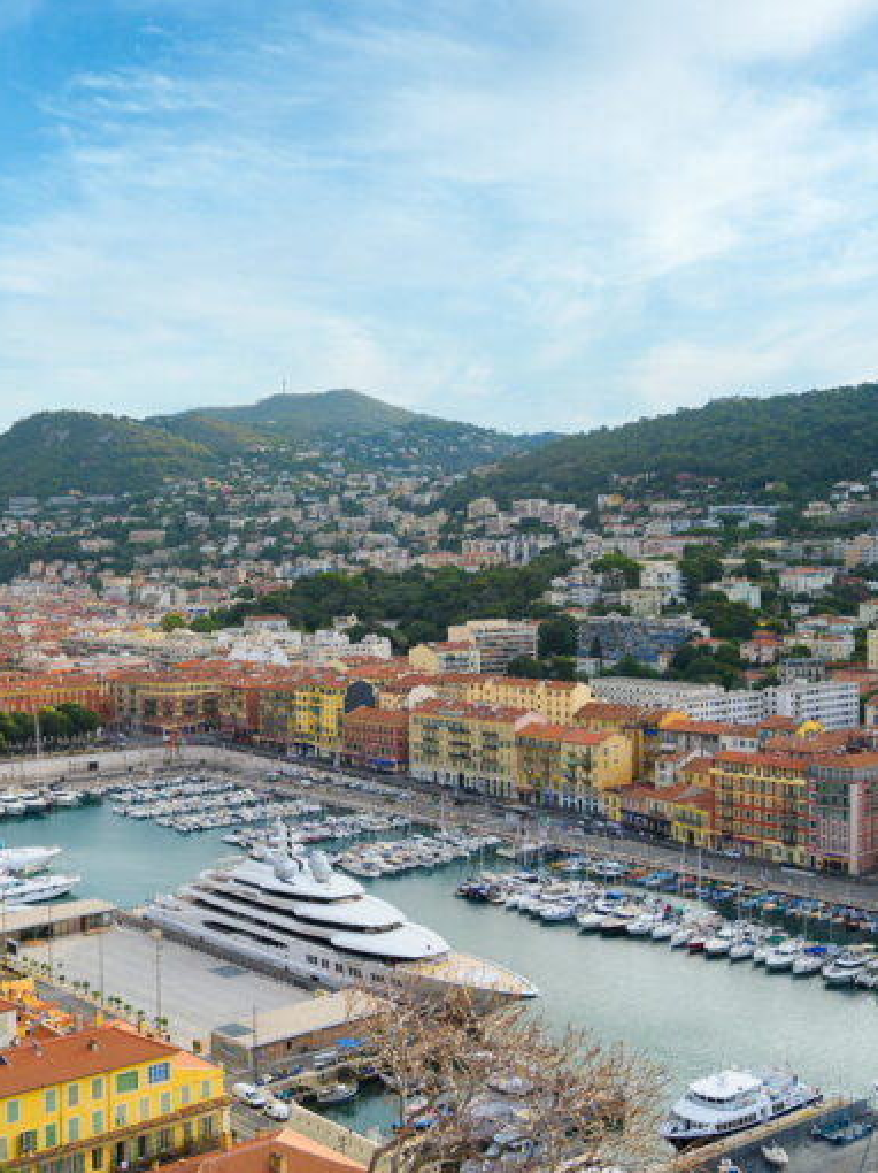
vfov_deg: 44.8
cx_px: 200
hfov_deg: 33.5
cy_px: 586
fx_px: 1422
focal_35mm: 42
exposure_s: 1/2500
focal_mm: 29
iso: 320
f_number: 4
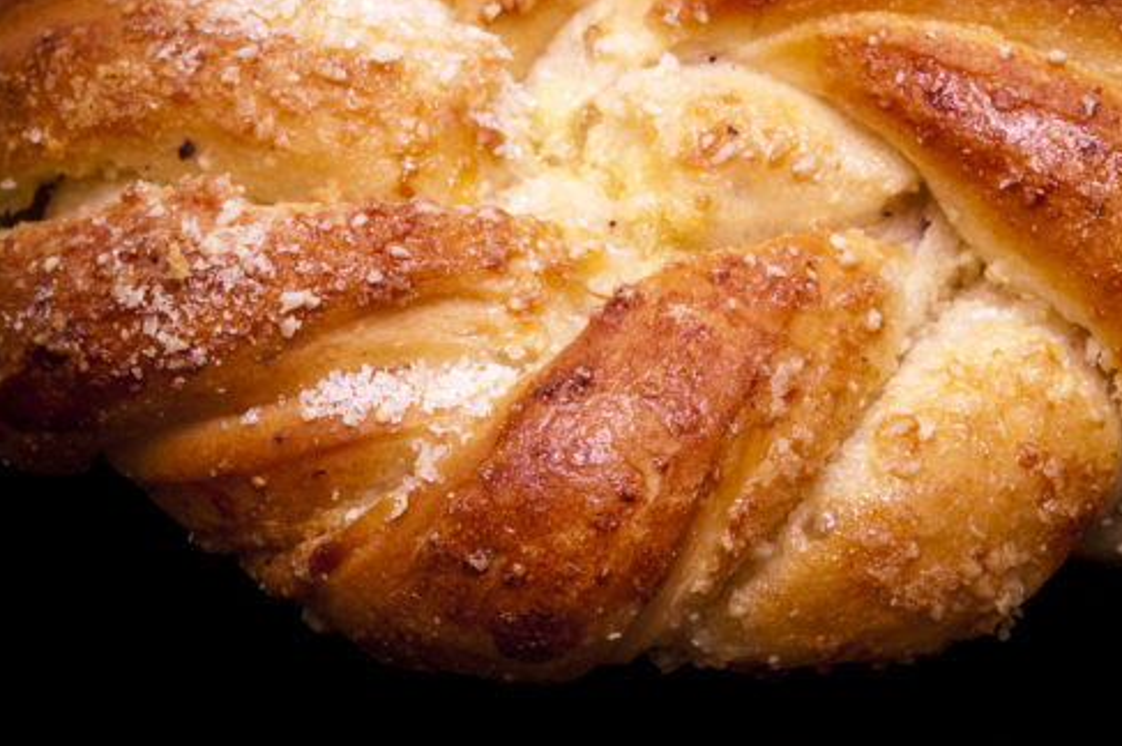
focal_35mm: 221
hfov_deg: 9.3
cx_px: 624
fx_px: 6883
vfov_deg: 6.2
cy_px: 229
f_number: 22
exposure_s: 1/200
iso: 2500
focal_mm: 105
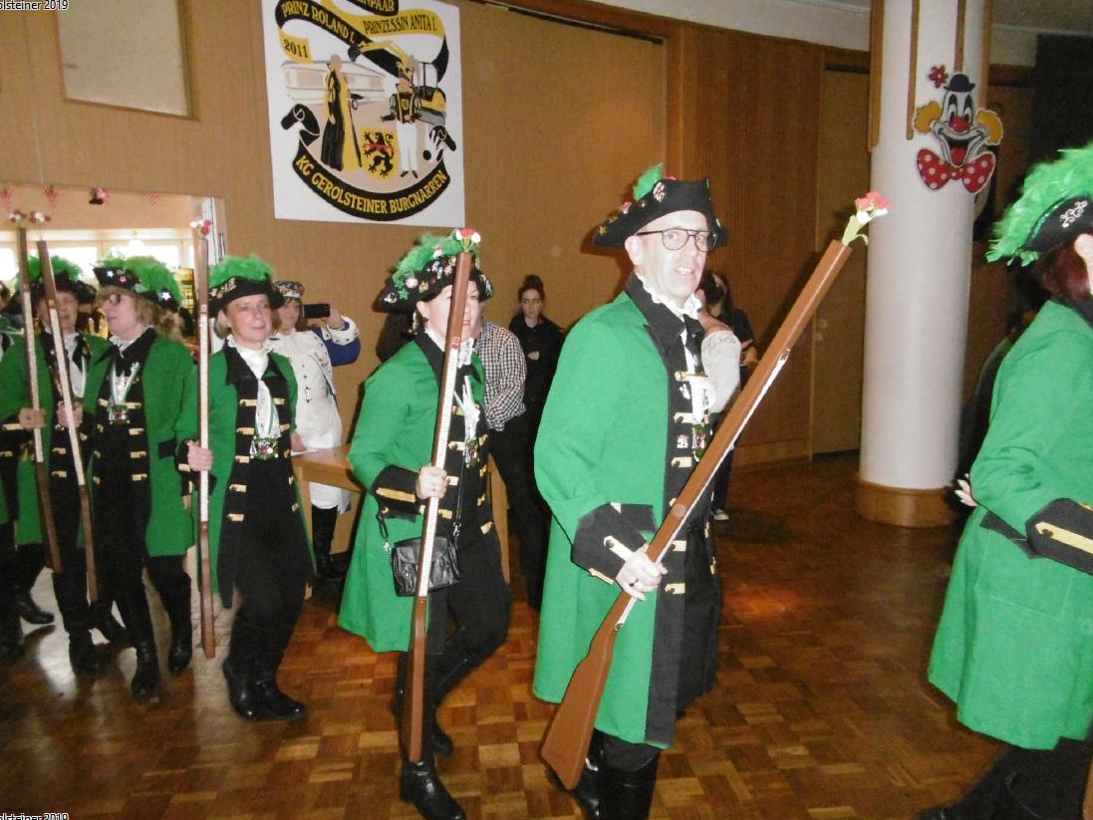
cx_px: 538
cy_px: 414
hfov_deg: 69.4
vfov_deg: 54.9
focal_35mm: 25
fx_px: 789
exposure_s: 1/60
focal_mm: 4.3
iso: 800
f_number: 3.1
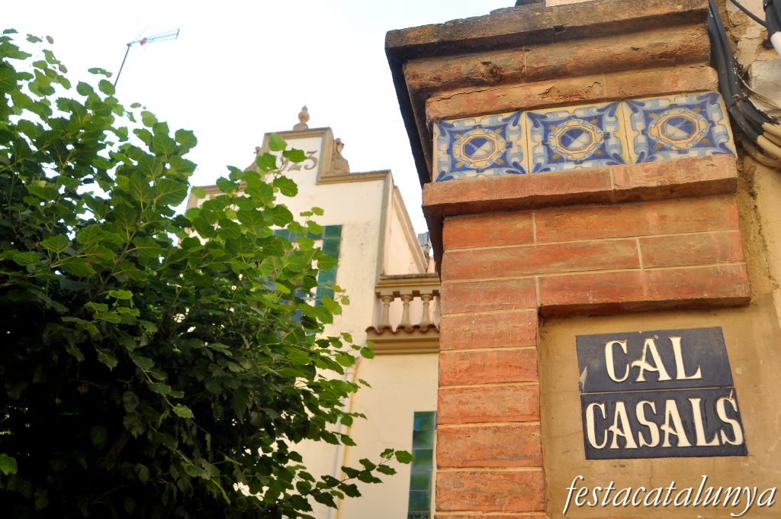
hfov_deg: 48.0
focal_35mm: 40
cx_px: 390
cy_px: 260
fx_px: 878
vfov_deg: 32.9
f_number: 9
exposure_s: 1/320
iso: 500
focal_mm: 27
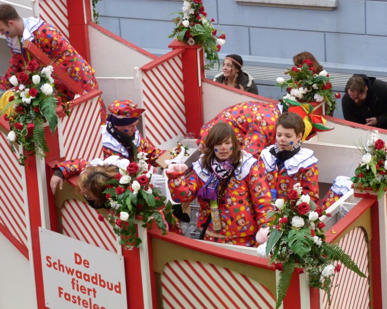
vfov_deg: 12.2
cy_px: 155
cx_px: 199
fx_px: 1443
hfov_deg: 15.3
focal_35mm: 126
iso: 400
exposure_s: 1/60
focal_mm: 21.6
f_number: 3.5
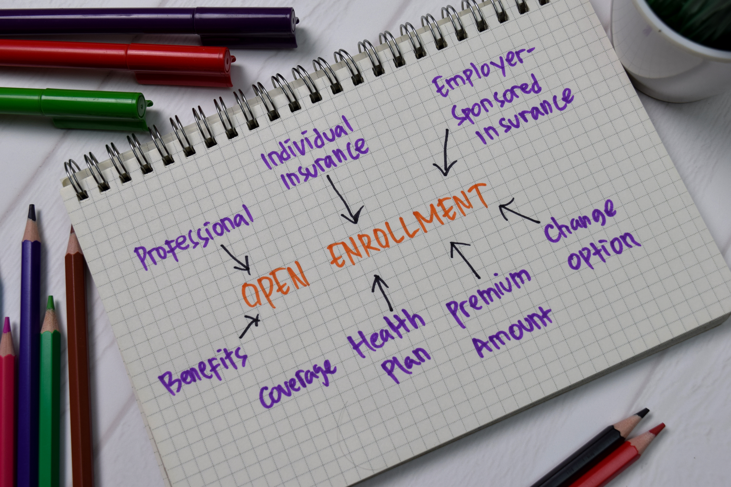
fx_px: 975
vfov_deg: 28.1
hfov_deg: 41.1
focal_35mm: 48
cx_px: 366
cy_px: 244
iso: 400
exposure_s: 1/40
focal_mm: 32
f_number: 7.1
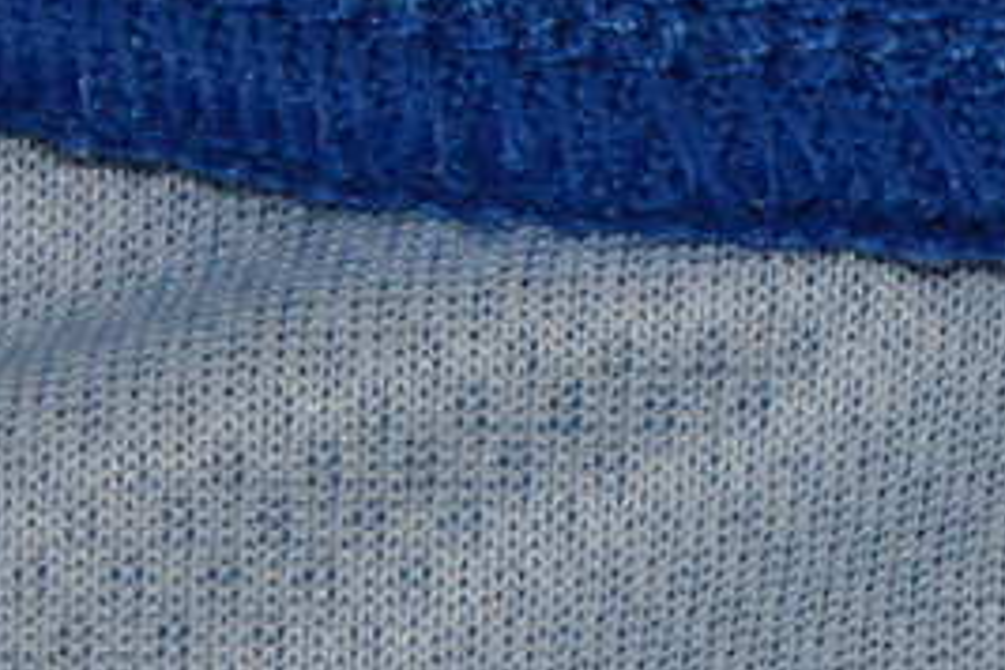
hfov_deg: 3.2
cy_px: 828
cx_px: 1833
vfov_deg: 2.2
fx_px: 17754
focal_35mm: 636
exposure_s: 1/200
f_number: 18
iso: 400
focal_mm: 105
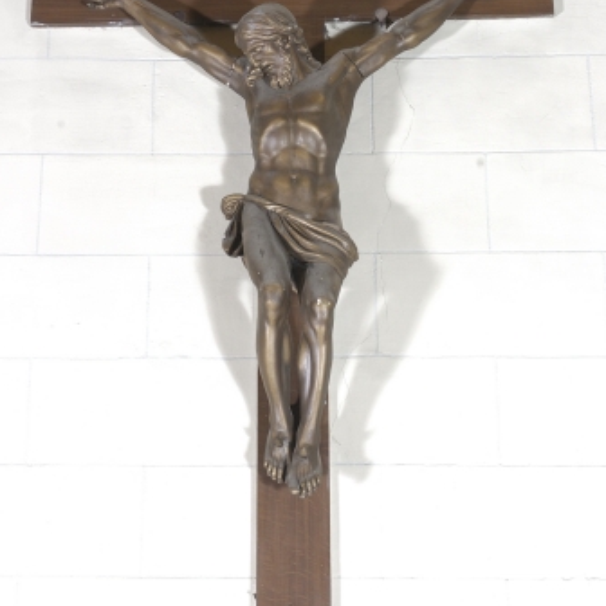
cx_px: 301
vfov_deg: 18.6
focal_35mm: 93
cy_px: 216
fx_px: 1842
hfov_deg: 18.7
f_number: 6.3
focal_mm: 48
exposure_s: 1/30
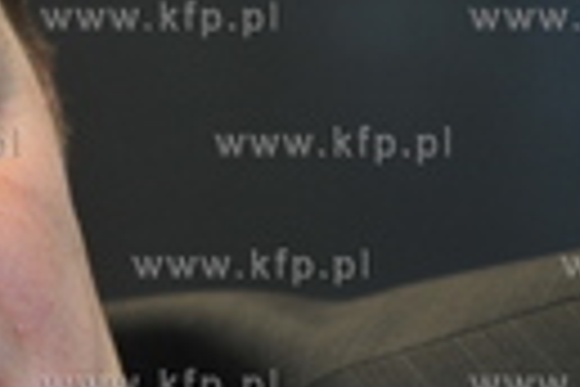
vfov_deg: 2.2
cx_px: 63
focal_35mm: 621
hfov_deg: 3.3
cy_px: 202
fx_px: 10004
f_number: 4
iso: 1000
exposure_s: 1/160
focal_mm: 200
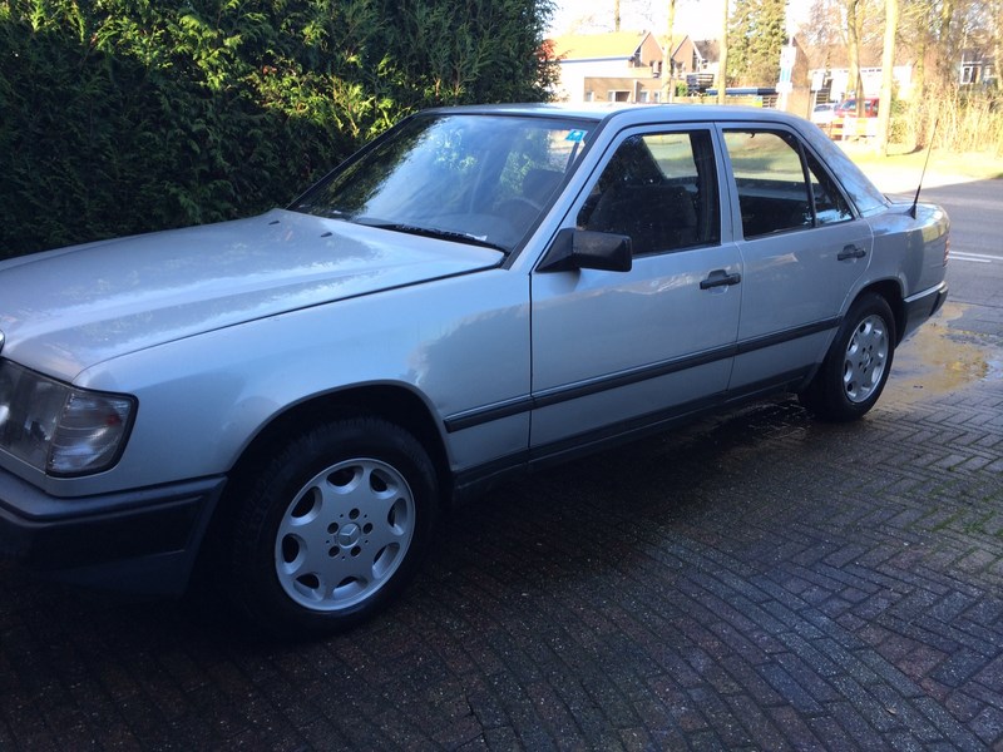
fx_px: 869
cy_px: 376
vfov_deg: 46.8
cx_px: 502
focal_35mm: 30
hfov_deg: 60.0
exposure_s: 1/160
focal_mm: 4.12
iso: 32
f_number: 2.2
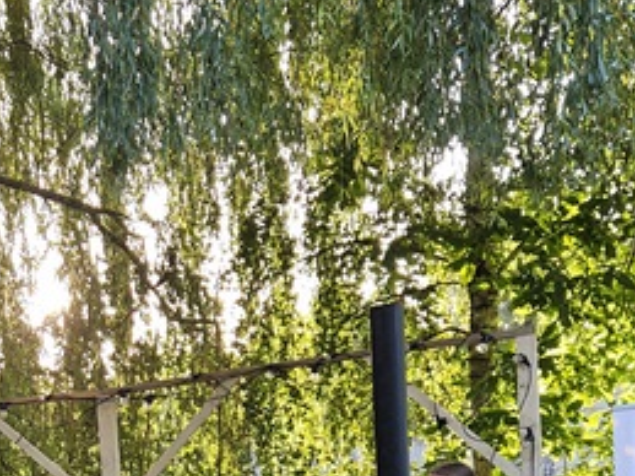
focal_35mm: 71
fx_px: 1302
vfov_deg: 18.8
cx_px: 44
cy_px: 658
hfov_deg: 26.4
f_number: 1.8
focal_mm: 5.4
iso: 40
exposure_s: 1/100
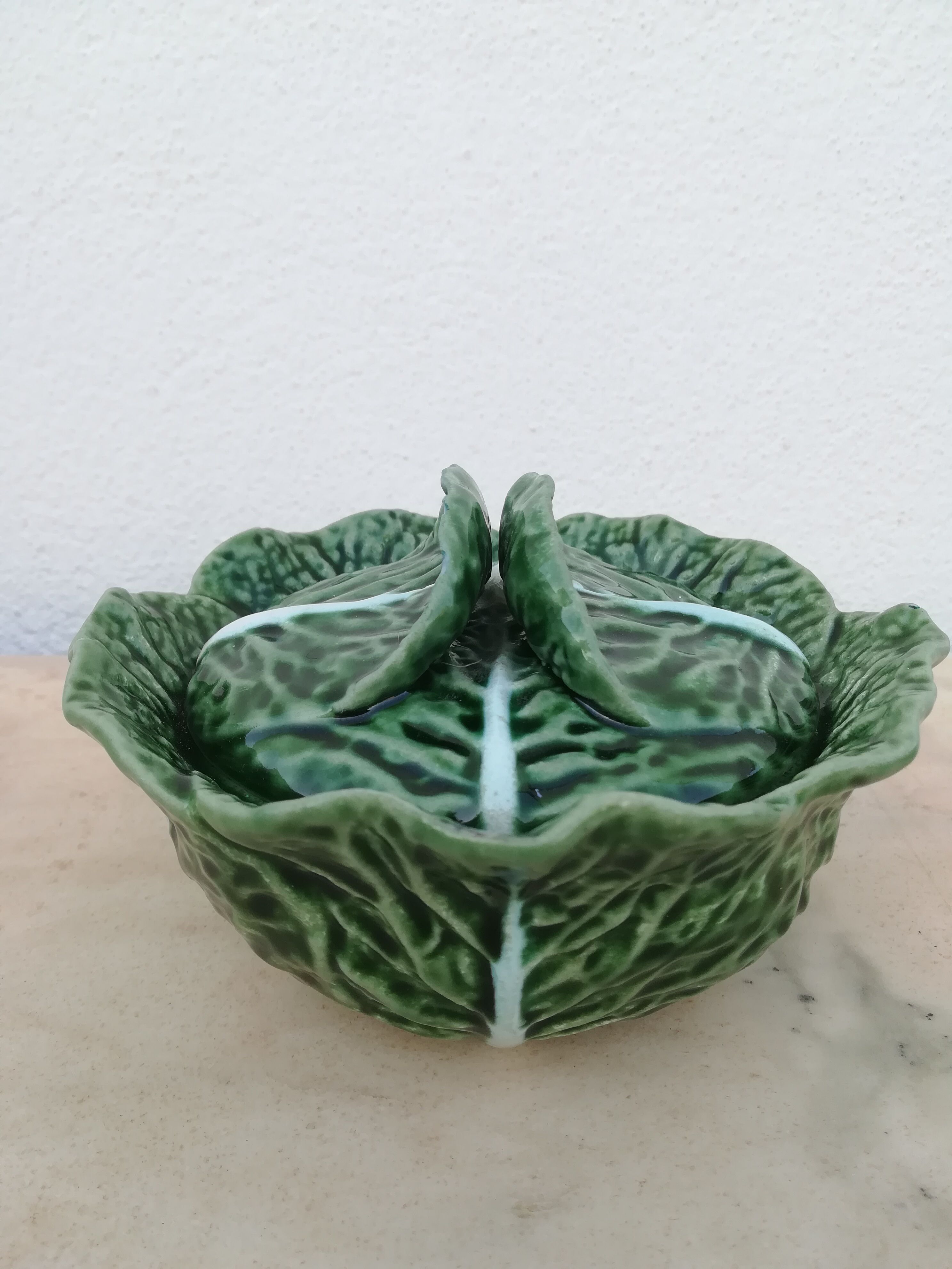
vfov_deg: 67.3
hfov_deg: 53.1
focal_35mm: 26
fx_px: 953
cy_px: 634
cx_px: 476
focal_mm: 3.83
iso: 50
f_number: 2.2
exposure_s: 1/135
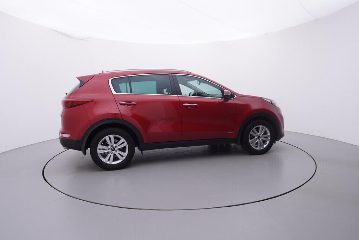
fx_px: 224
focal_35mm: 22
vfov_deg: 56.2
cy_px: 120
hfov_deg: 77.3
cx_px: 180
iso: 200
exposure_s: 1/80
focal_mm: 15
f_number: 5
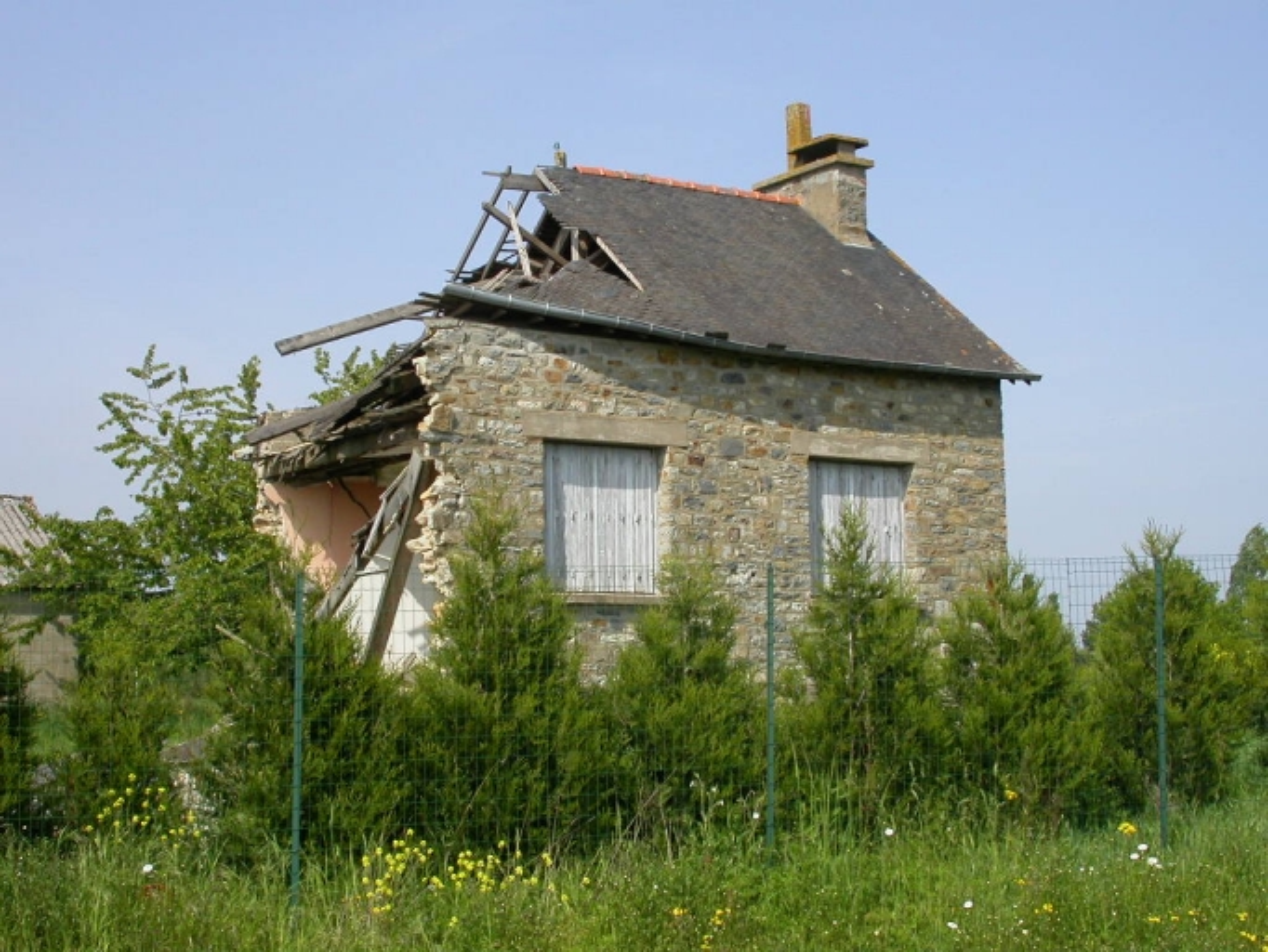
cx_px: 634
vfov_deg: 26.6
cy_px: 476
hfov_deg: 34.9
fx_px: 2015
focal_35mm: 55
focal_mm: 11.5
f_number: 6
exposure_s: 1/448
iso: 100
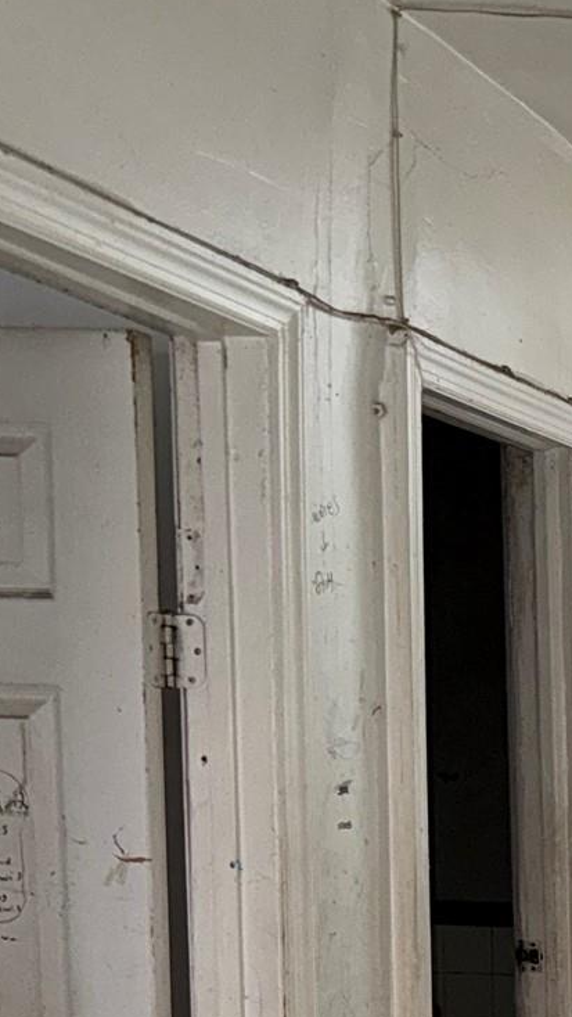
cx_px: 1231
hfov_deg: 13.5
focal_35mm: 73
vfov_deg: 27.3
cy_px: 1025
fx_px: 1968
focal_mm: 6.76
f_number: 1.78
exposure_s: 1/56
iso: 80
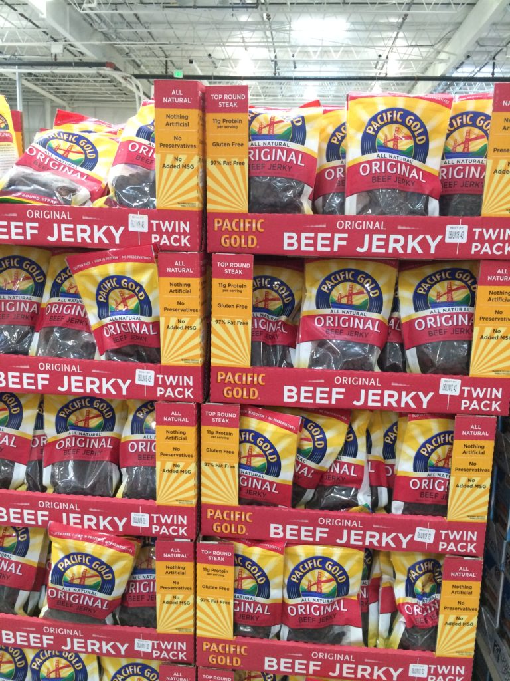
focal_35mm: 29
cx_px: 255
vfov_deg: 61.7
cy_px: 340
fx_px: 570
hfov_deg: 48.2
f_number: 2.2
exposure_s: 1/30
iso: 160
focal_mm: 4.15
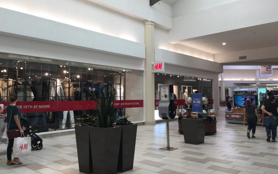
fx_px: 235
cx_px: 138
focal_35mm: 31
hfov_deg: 61.2
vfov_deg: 40.6
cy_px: 81
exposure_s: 1/60
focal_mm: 4.15
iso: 25
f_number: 2.2
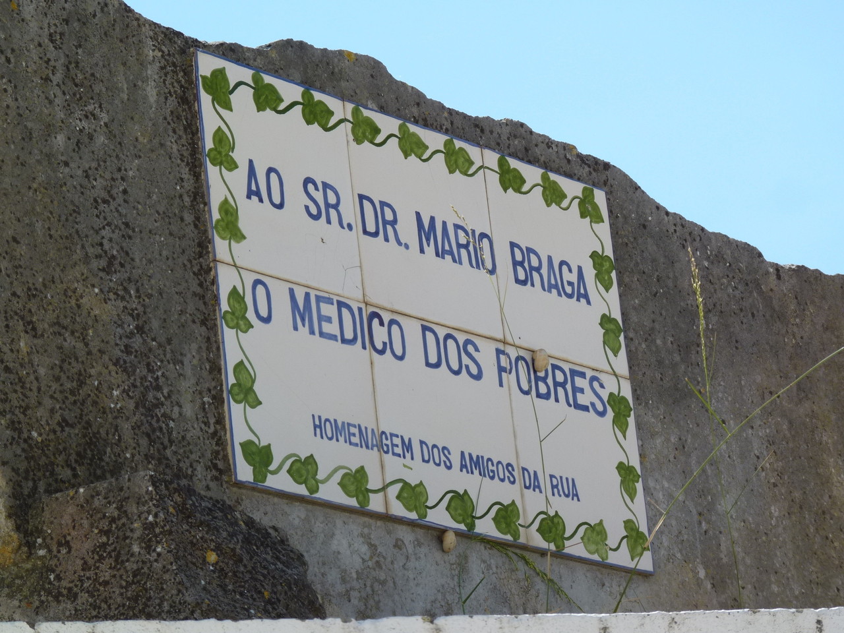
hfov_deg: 12.7
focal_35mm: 155
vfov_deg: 9.6
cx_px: 422
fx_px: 3779
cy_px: 316
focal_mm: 27.5
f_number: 5.6
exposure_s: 1/400
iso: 80
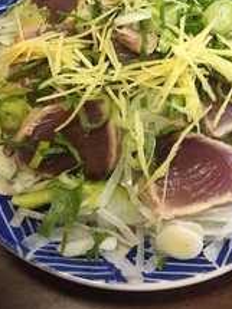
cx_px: 183
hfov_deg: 26.5
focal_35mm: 54
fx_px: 483
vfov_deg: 33.6
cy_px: 30
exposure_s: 1/33
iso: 250
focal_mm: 4.15
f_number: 2.2
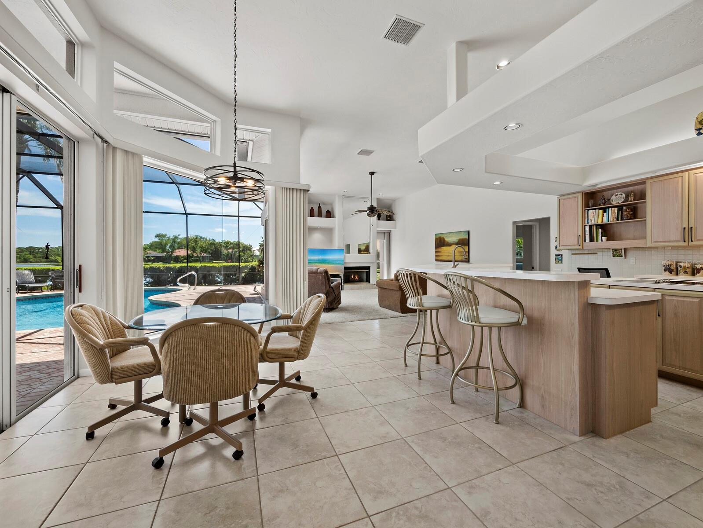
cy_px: 264
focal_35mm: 14
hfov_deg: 102.0
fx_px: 284
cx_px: 352
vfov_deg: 85.7
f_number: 10
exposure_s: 1/10
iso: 500
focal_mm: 7
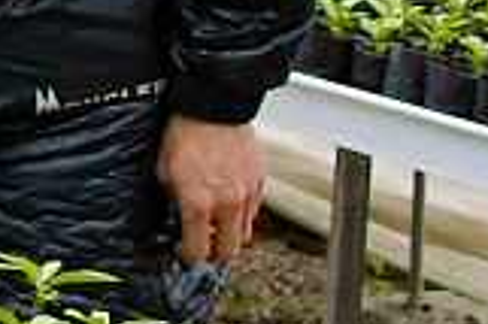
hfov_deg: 6.8
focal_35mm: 268
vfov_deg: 5.1
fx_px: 3629
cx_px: -1103
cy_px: -236
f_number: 4
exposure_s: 1/60
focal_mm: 18
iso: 100
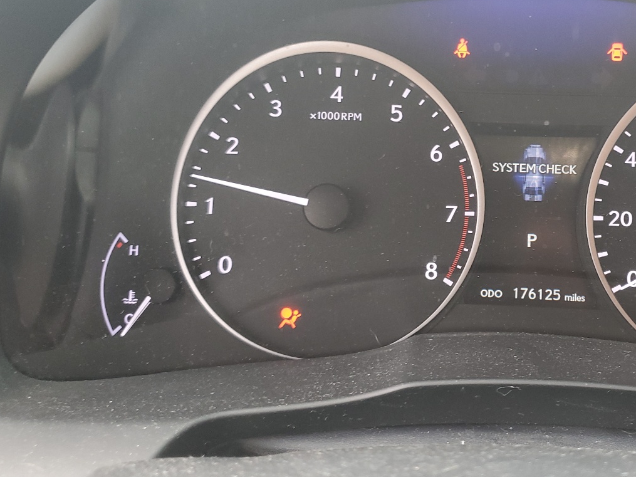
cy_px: 217
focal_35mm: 41
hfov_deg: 44.3
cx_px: 477
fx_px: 753
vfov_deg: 35.1
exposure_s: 1/60.2
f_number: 1.5
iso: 60
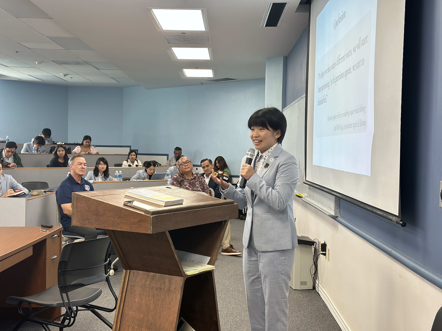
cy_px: 166
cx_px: 221
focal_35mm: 48
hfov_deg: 39.7
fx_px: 613
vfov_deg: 30.3
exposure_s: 1/60
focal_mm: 6.86
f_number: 1.78
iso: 125
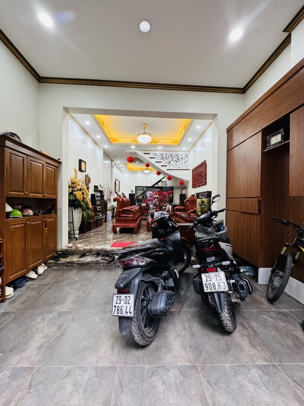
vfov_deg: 102.1
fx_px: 164
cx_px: 152
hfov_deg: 85.7
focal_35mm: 14
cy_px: 203
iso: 250
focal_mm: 2.22
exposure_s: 1/100
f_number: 2.2
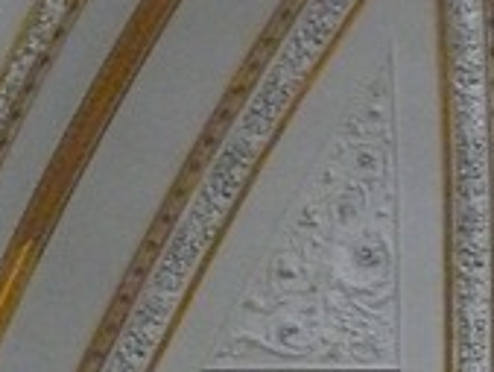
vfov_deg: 5.7
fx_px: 3727
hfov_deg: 7.2
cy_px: 120
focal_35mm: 261
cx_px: 1076
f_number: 3.2
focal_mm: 12.5
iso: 800
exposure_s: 1/125
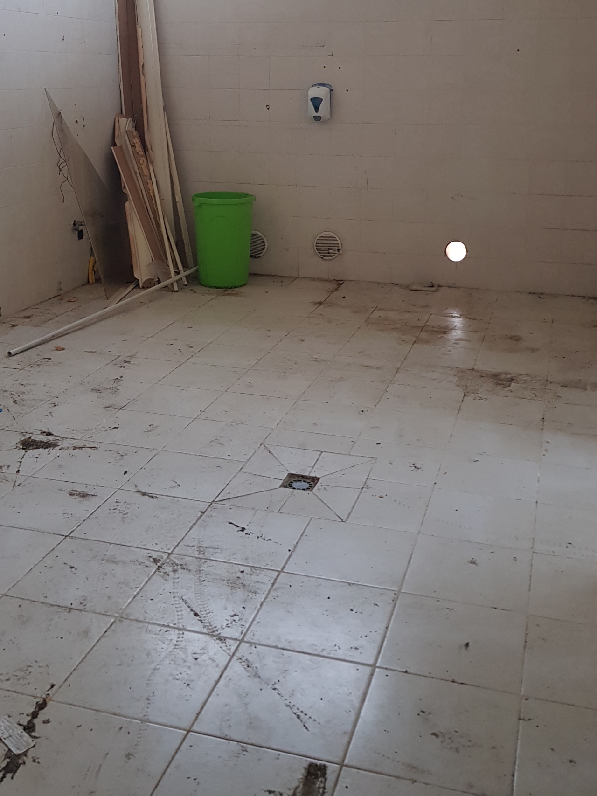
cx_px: 281
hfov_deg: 36.8
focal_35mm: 39
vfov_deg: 46.8
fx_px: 897
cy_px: 239
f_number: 1.7
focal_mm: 4.2
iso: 100
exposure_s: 1/50
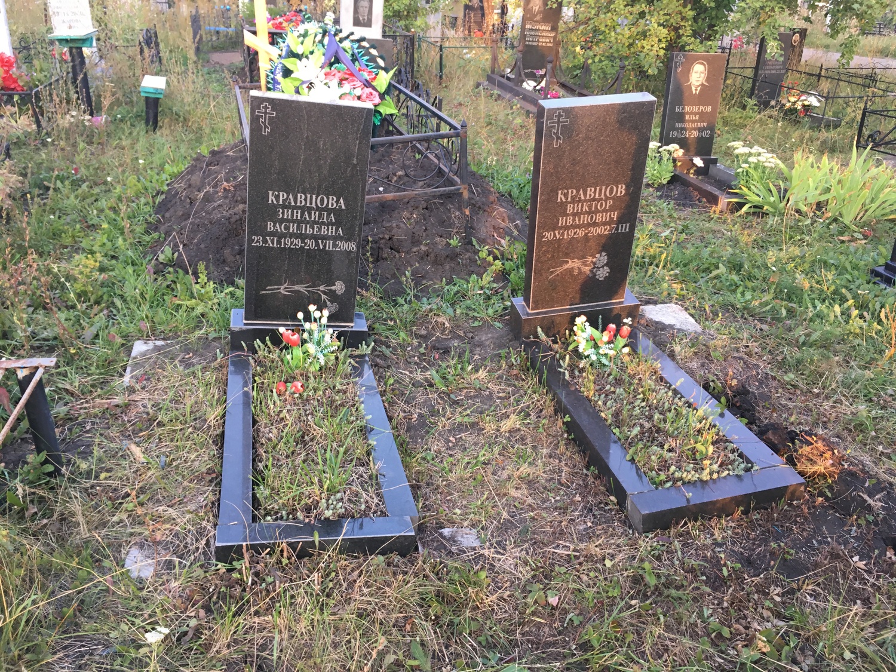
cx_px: 448
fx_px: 751
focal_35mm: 29
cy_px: 336
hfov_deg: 61.7
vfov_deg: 48.2
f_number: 2.2
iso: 25
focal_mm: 4.15
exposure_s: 1/33
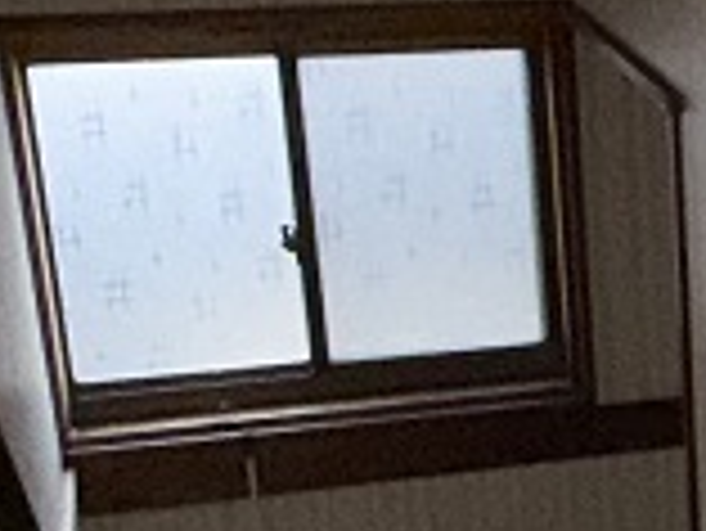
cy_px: 432
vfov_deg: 13.7
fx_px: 2204
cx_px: 1246
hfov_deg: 15.7
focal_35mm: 108
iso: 100
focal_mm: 2.22
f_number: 2.2
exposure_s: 1/104
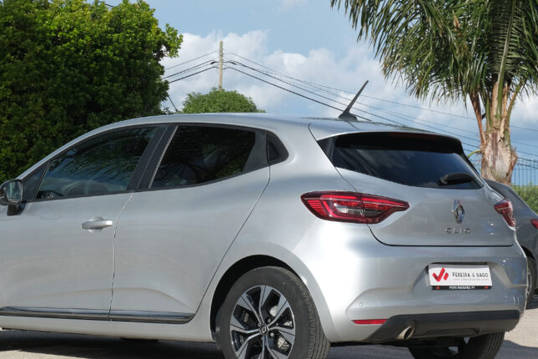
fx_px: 1614
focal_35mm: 108
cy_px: 240
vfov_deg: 12.7
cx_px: 221
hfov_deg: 18.9
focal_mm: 45
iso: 160
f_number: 9
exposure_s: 1/320
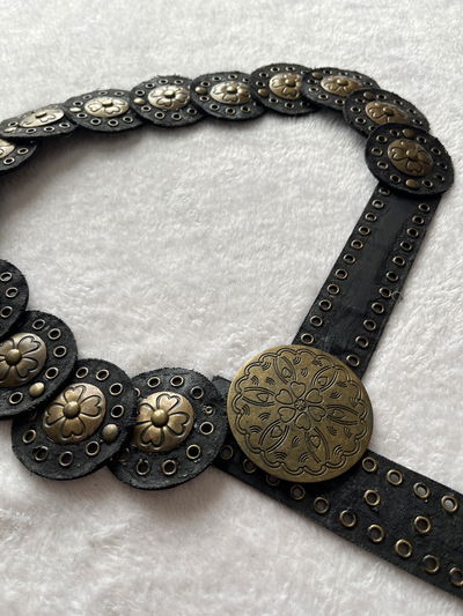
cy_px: 308
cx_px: 232
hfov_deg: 53.1
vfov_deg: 67.3
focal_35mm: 26
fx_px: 463
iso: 40
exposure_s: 1/194
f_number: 1.6
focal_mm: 5.1
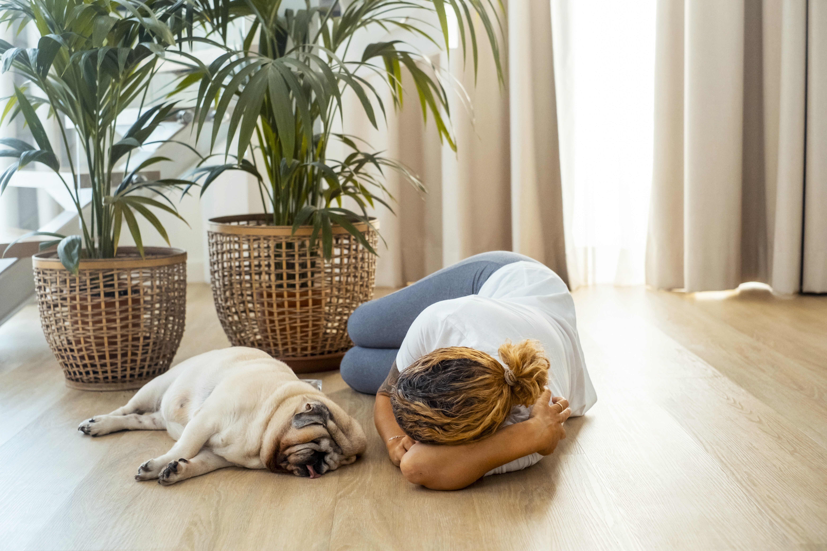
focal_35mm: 53
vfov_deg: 25.5
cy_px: 276
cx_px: 414
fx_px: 1217
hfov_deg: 37.5
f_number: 2.8
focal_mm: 35
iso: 1600
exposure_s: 1/125
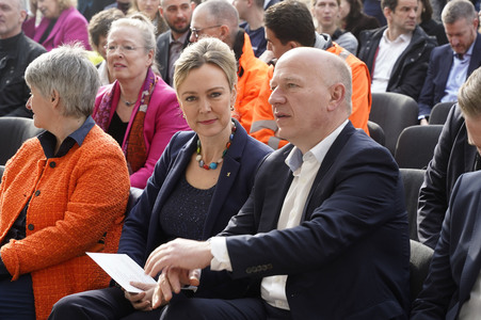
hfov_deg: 20.0
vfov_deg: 13.4
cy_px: 160
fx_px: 1362
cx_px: 240
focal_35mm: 102
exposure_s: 1/160
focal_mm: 102
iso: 640
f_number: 8
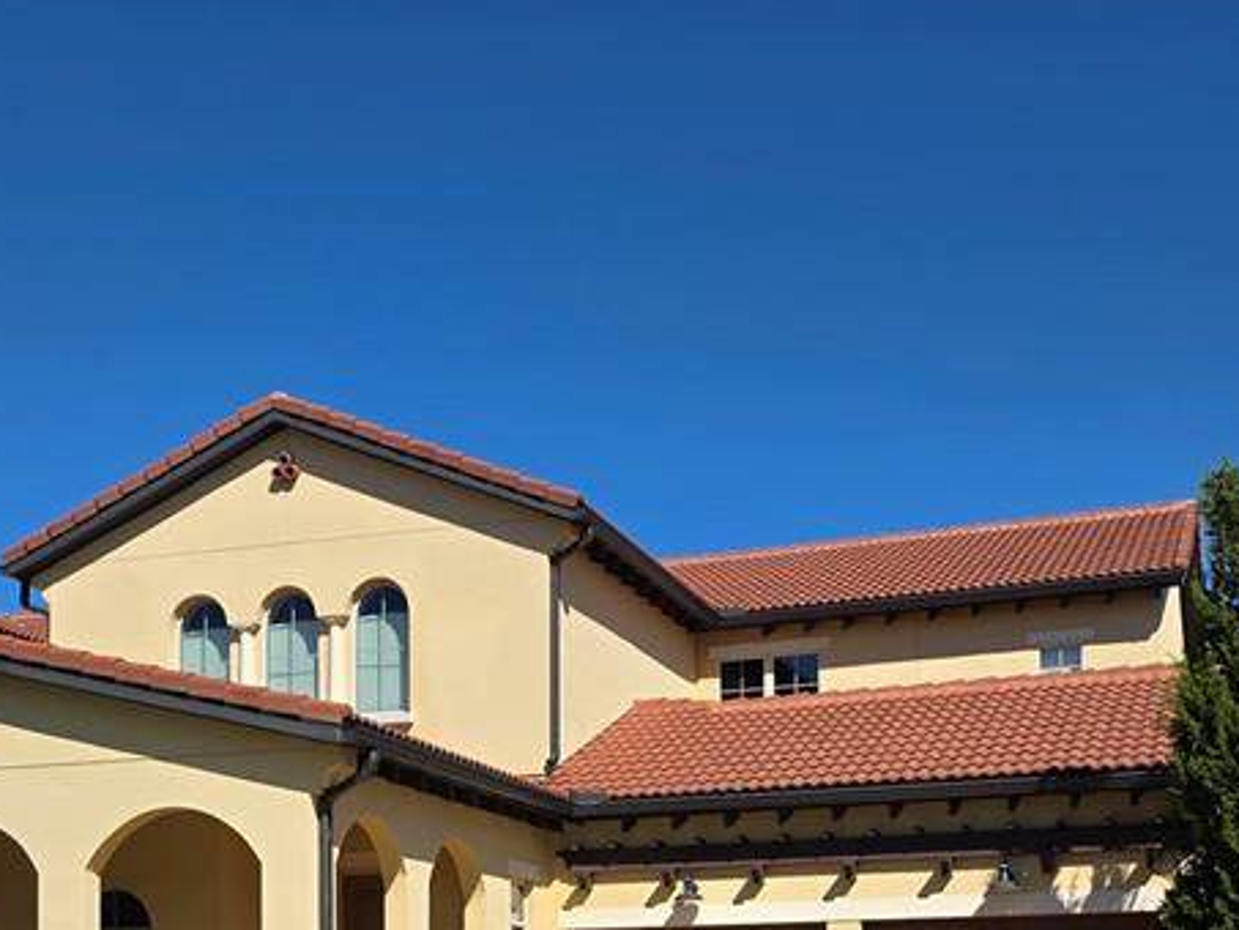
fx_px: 1862
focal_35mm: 52
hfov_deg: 36.7
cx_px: 531
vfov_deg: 26.2
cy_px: 982
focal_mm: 6.3
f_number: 1.7
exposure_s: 1/7944
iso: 64
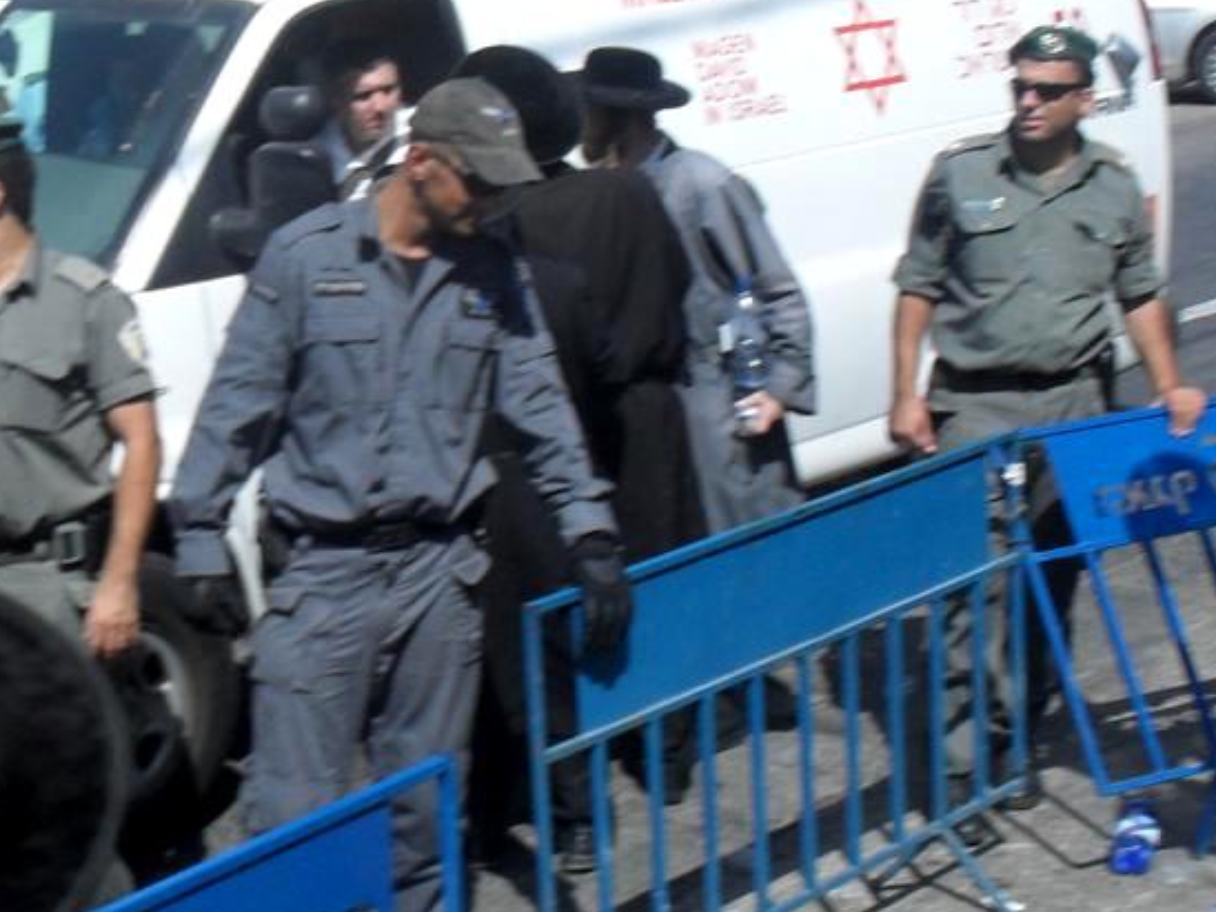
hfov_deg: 26.8
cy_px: 393
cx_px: 202
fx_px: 2494
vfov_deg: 20.7
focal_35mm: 71
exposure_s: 1/180
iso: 80
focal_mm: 6.3
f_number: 8.3
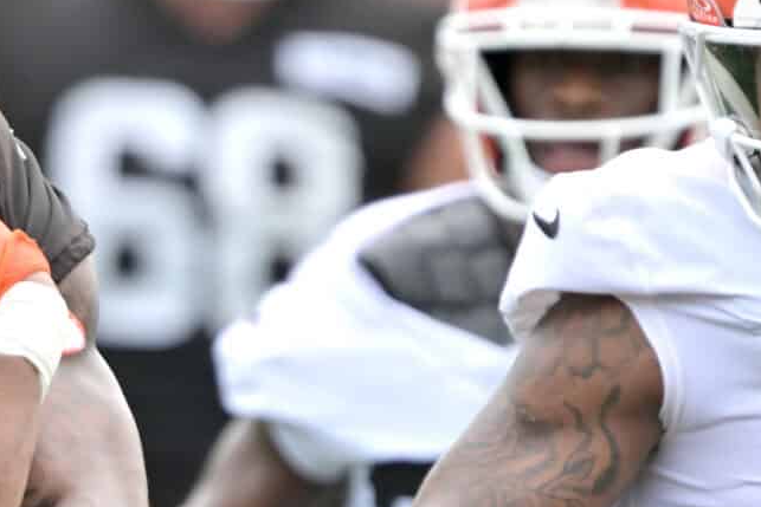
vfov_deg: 0.6
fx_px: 47105
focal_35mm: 2228
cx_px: 14
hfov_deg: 0.9
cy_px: 656
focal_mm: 560
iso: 400
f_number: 4
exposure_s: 1/1600
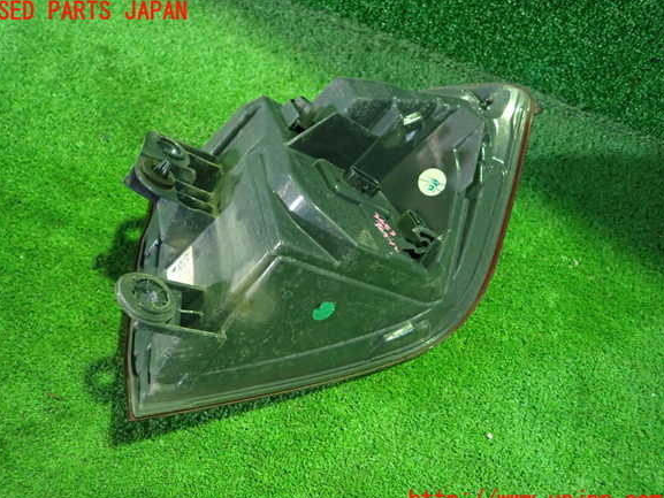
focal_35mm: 26
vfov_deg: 53.1
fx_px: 499
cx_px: 323
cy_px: 256
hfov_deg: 67.3
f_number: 2
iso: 800
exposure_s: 1/30
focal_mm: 4.5
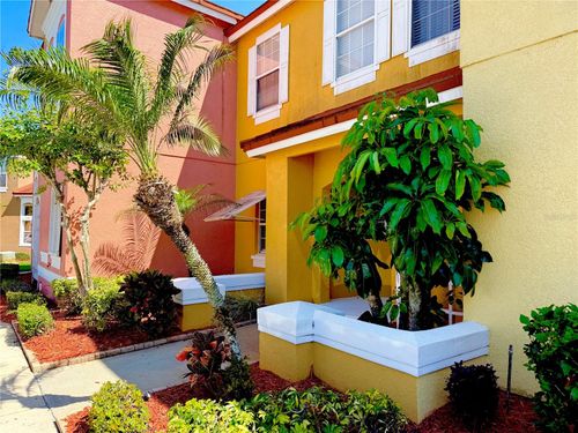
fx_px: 401
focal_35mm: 24
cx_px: 289
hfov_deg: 71.6
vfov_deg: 56.8
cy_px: 216
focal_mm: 6.76
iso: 80
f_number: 1.78
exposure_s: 1/1522
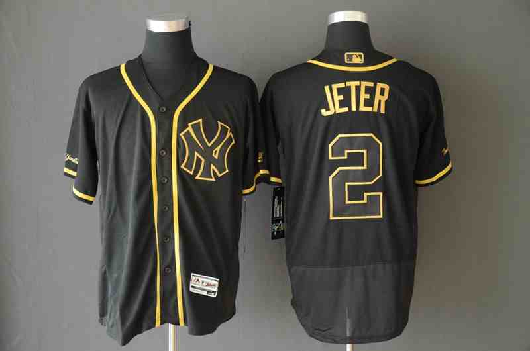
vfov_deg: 18.1
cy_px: 176
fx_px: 1102
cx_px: 265
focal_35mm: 75
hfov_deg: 27.0
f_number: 4.8
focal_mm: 50
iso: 4000
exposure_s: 1/15
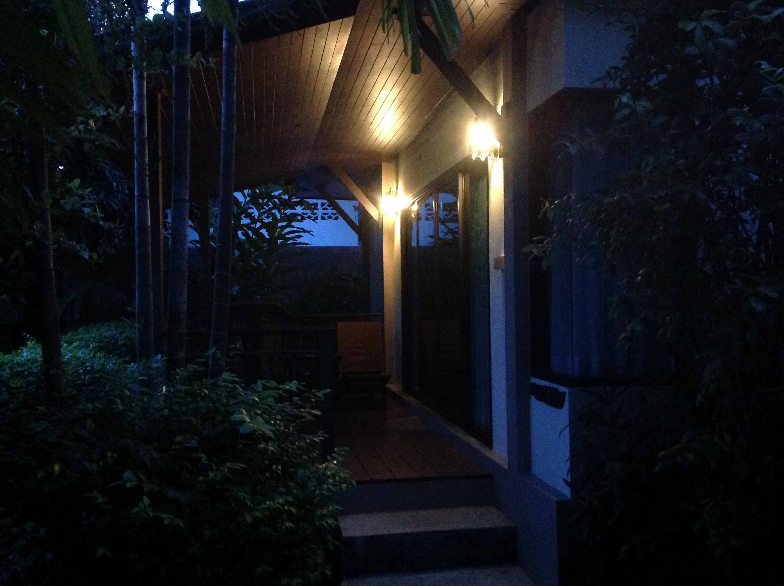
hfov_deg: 52.7
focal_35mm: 35
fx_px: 792
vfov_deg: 40.6
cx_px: 392
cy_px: 293
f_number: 2.4
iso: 800
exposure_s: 1/15
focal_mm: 4.28
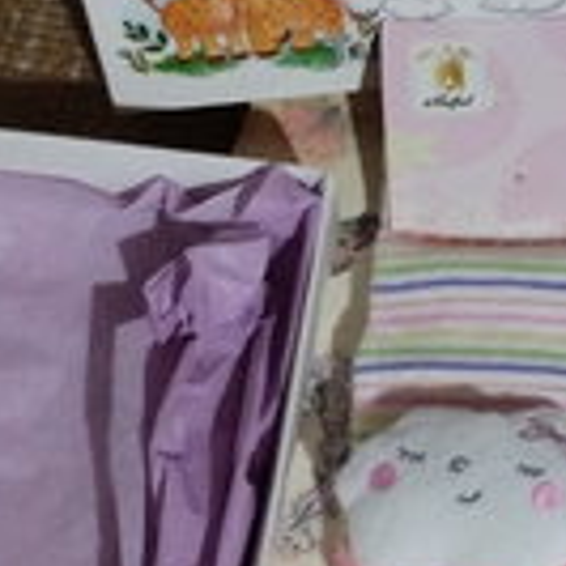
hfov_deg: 16.6
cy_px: 185
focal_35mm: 99
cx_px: 736
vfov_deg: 17.5
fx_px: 1831
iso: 1794
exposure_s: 1/20
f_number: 1.8
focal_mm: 4.27
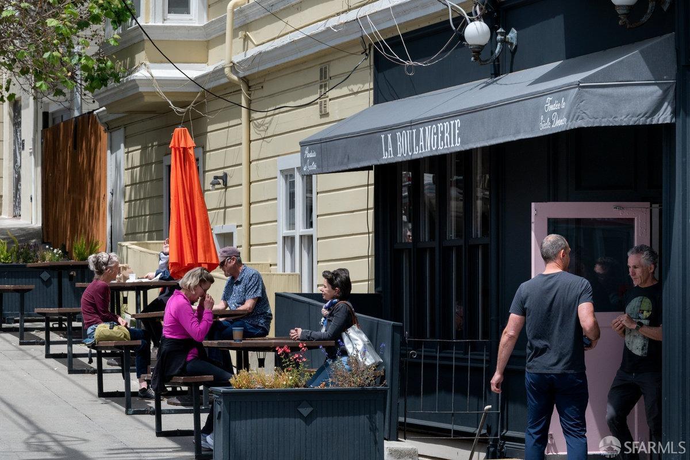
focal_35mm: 135
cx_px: 345
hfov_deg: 15.2
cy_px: 230
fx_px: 2587
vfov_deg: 10.2
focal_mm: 90
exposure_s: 1/1600
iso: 400
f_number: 9
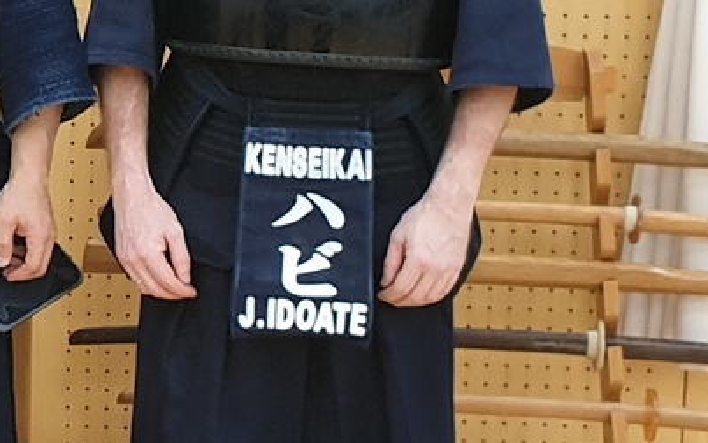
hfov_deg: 22.2
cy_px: 130
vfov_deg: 15.9
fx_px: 1582
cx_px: -249
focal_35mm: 82
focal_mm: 4.3
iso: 200
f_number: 2.4
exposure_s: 1/60
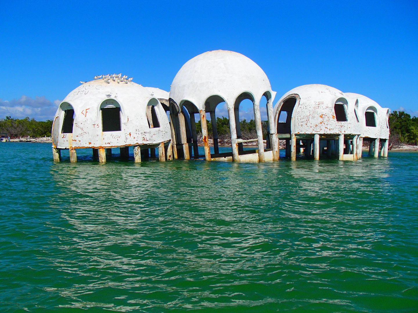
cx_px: 209
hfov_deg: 49.0
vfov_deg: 37.7
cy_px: 156
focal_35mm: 38
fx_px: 459
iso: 100
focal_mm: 6.83
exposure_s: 1/250
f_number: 13
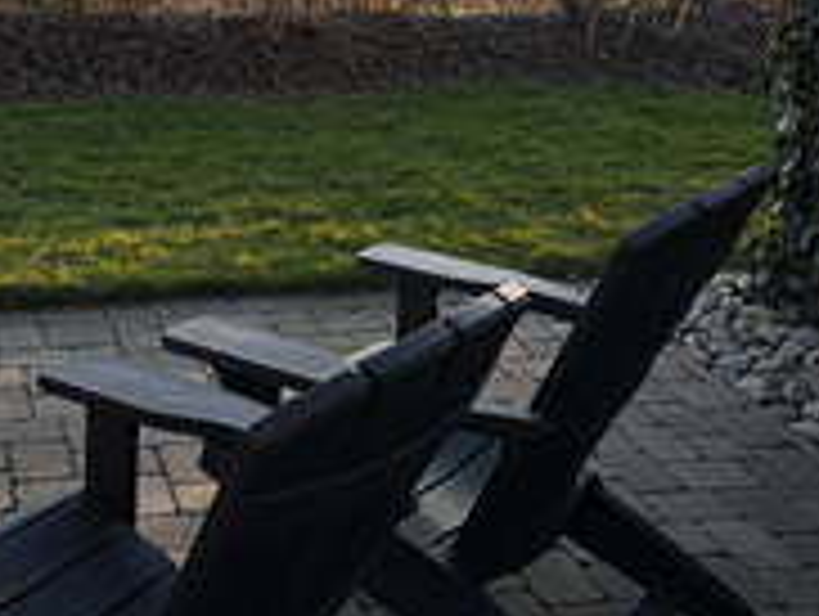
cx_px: 279
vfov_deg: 24.6
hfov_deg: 33.5
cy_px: 13
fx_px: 1350
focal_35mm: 57
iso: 50
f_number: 1.6
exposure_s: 1/818
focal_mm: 5.96
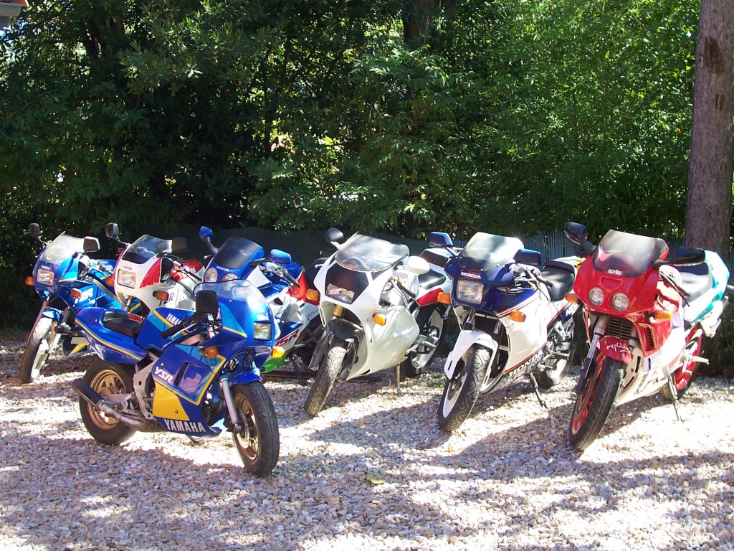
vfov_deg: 31.5
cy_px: 276
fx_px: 975
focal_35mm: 46
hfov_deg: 41.2
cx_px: 367
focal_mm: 7
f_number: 3
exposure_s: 1/125
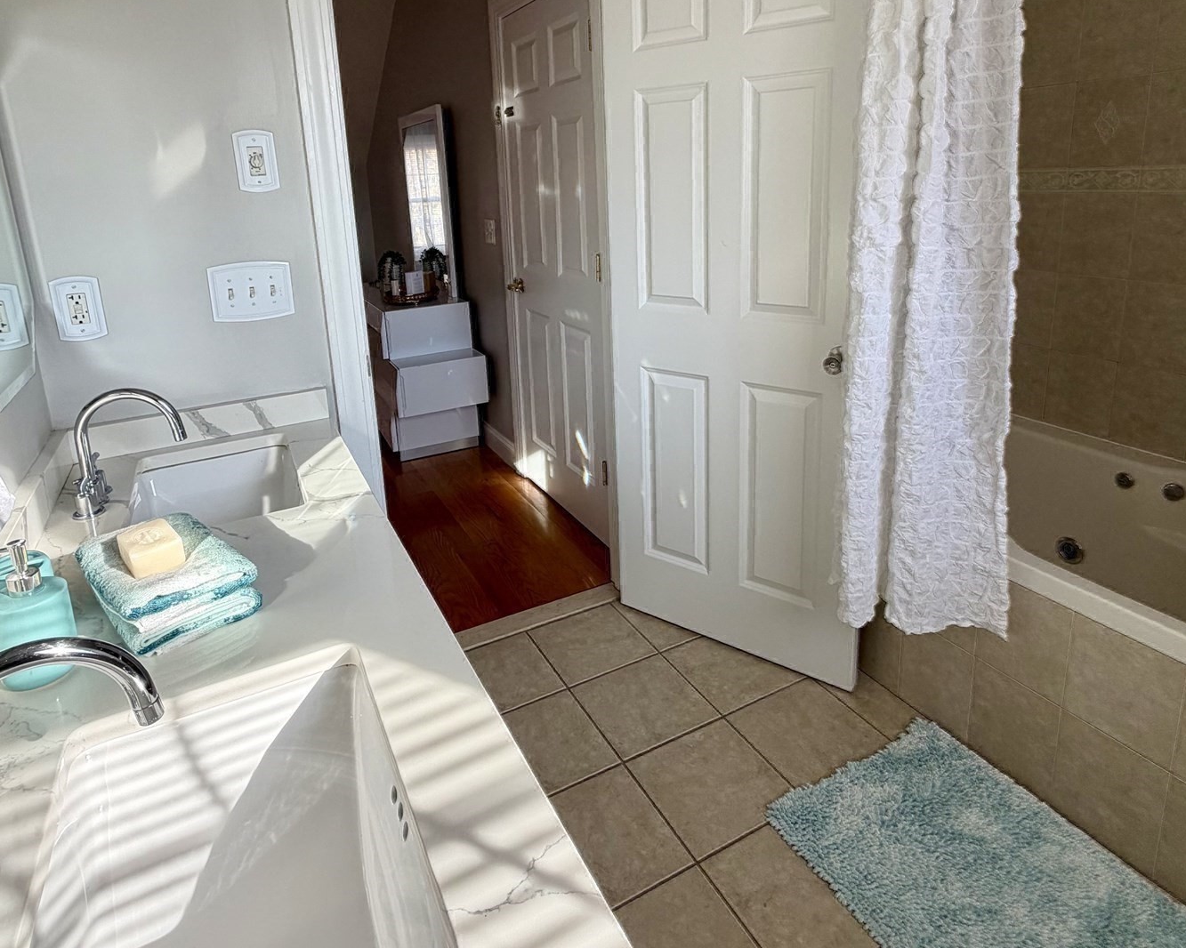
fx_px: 737
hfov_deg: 77.6
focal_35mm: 21
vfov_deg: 64.2
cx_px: 598
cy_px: 336
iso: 50
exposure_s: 1/121
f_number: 2.2
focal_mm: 2.22
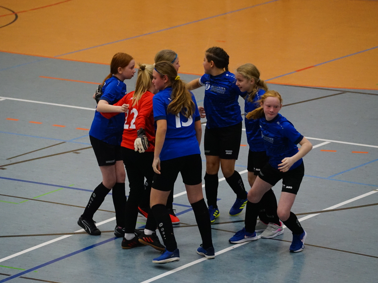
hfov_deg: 9.7
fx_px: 2216
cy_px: 123
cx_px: 176
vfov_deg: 7.3
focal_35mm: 203
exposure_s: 1/750
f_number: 5.6
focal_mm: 159
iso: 5000
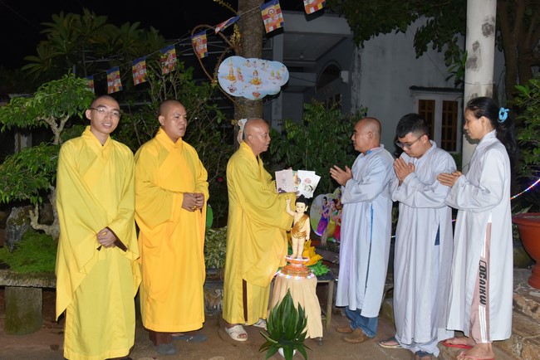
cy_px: 180
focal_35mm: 31
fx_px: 465
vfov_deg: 42.4
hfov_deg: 60.3
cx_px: 270
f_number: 5.6
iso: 1600
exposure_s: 1/60
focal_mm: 31
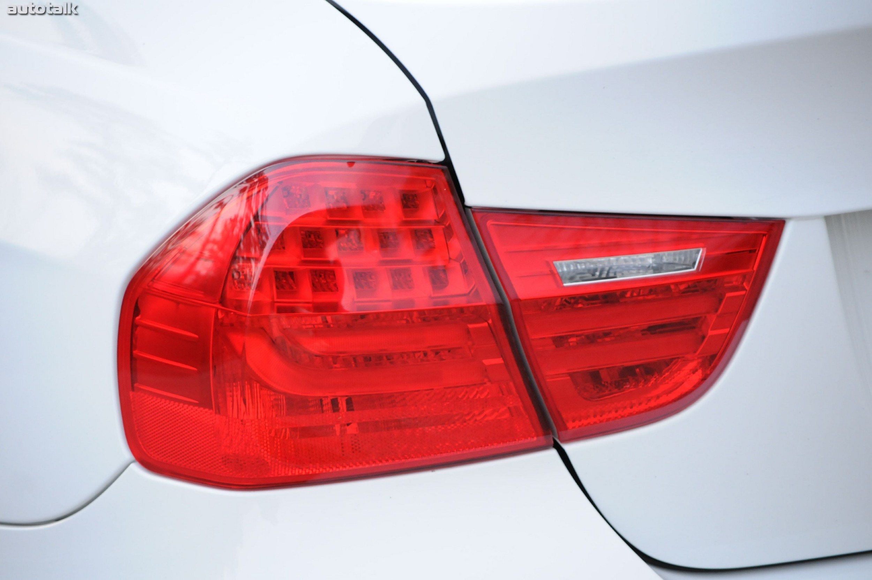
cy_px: 290
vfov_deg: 9.9
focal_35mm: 138
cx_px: 436
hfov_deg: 14.9
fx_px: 3339
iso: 1000
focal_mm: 92
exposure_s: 1/80
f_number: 4.5
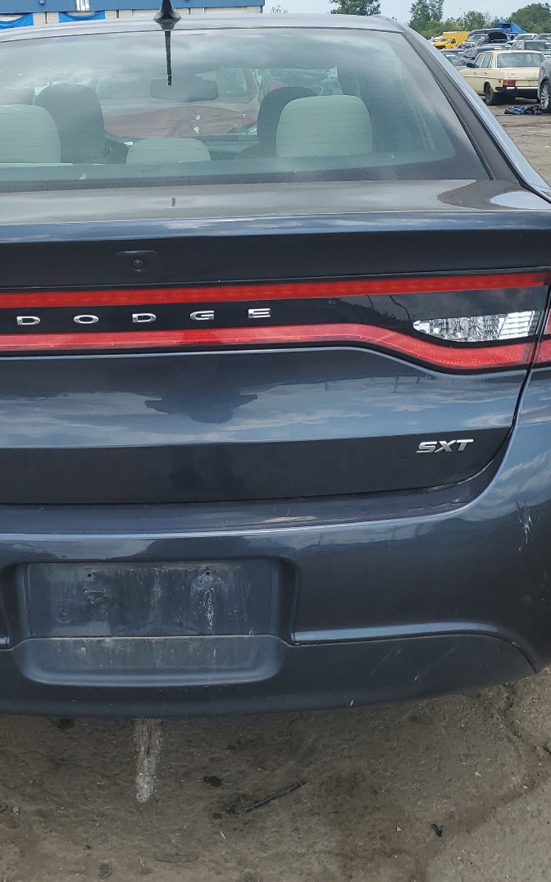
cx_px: 192
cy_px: 403
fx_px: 986
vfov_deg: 48.2
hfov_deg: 31.0
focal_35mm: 41
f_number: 1.5
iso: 50
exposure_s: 1/2000
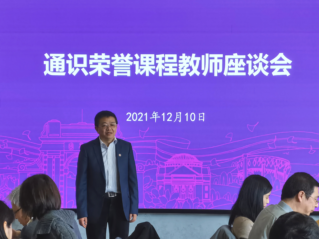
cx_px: 160
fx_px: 968
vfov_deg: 14.1
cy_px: 120
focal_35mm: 105
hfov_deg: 18.7
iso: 200
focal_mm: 7.48
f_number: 2.4
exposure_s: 1/100
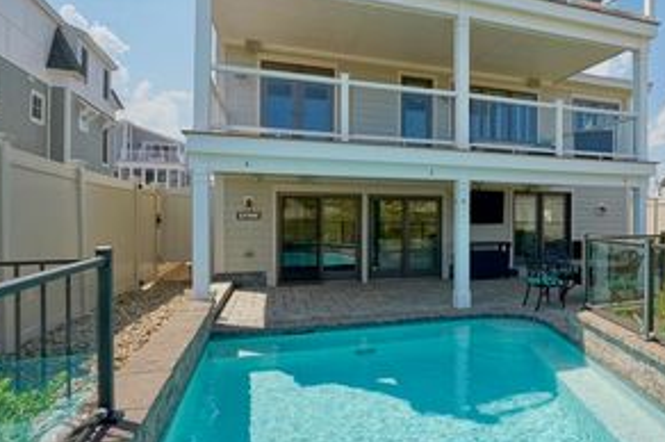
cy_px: 213
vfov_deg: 53.0
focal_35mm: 24
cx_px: 462
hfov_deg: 70.8
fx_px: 443
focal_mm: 14
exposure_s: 1/2000
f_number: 8
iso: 800
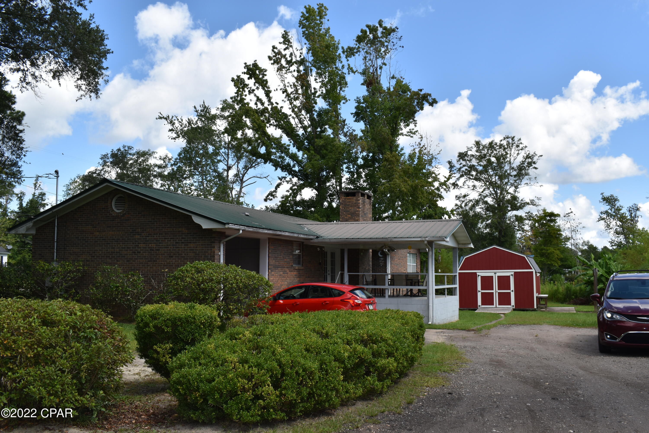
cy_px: 216
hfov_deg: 57.2
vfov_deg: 40.0
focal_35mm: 33
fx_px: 595
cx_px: 324
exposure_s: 1/200
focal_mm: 22
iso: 100
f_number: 10
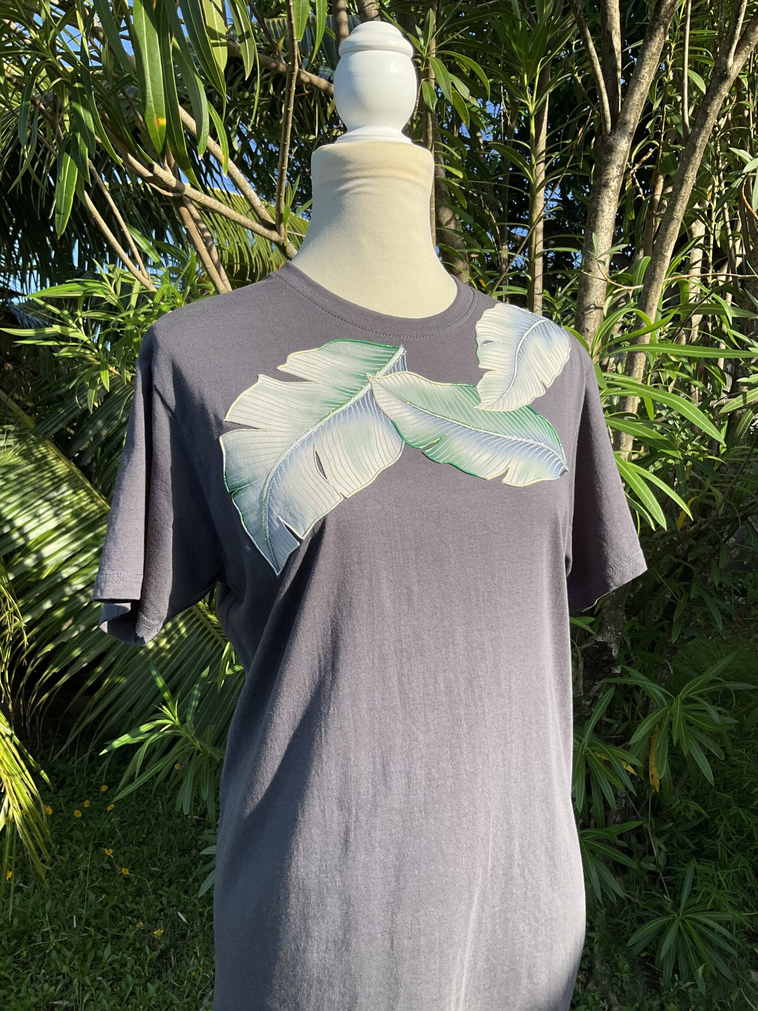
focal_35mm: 29
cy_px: 506
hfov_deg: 48.2
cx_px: 379
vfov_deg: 61.7
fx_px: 847
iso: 25
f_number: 1.8
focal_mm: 3
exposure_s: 1/1035
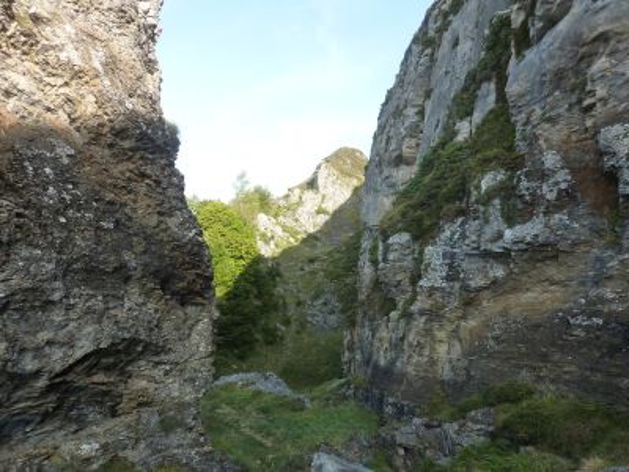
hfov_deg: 69.4
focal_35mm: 25
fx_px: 454
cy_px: 236
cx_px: 314
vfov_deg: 54.9
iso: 125
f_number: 4
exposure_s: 1/200
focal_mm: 4.1
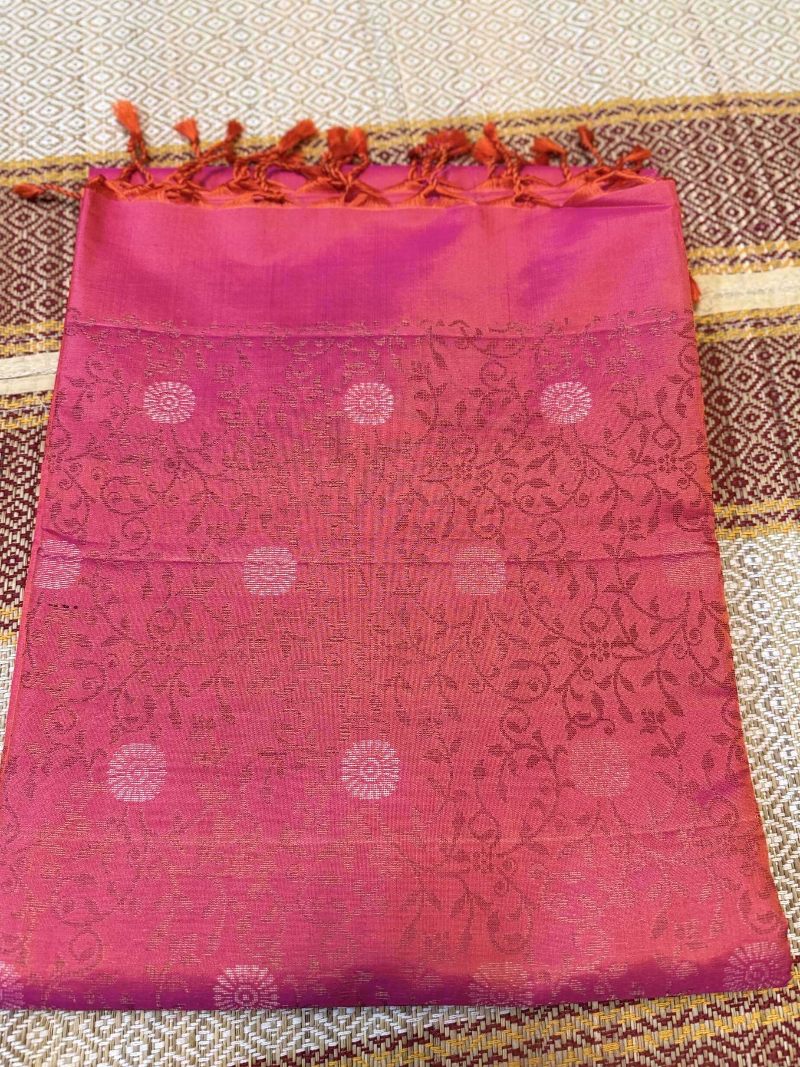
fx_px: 770
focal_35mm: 25
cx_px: 409
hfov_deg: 54.9
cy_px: 543
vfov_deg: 69.4
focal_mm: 6.76
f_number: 1.78
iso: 250
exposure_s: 1/50
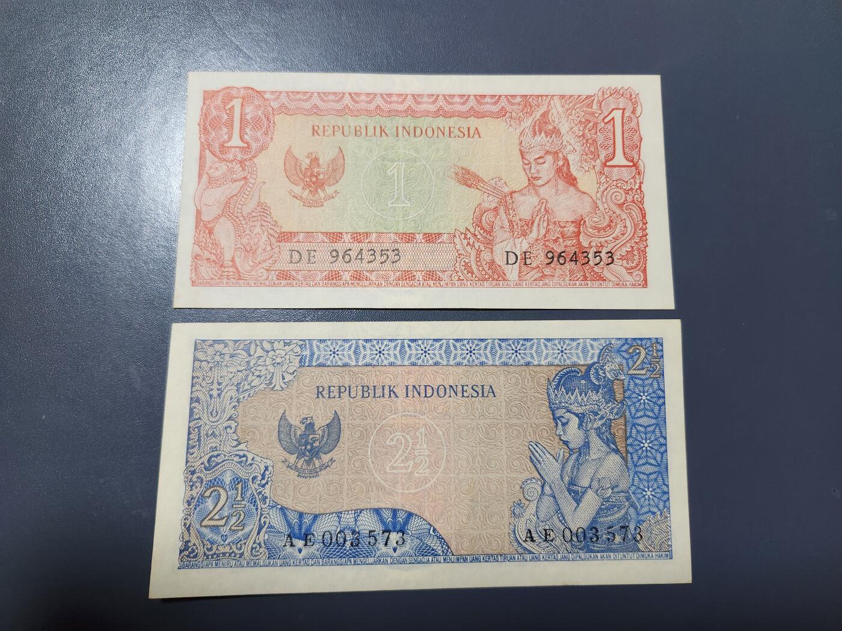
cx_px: 421
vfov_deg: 58.9
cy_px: 316
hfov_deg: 73.9
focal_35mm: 23
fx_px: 559
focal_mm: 5.4
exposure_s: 1/100
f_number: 1.8
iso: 500
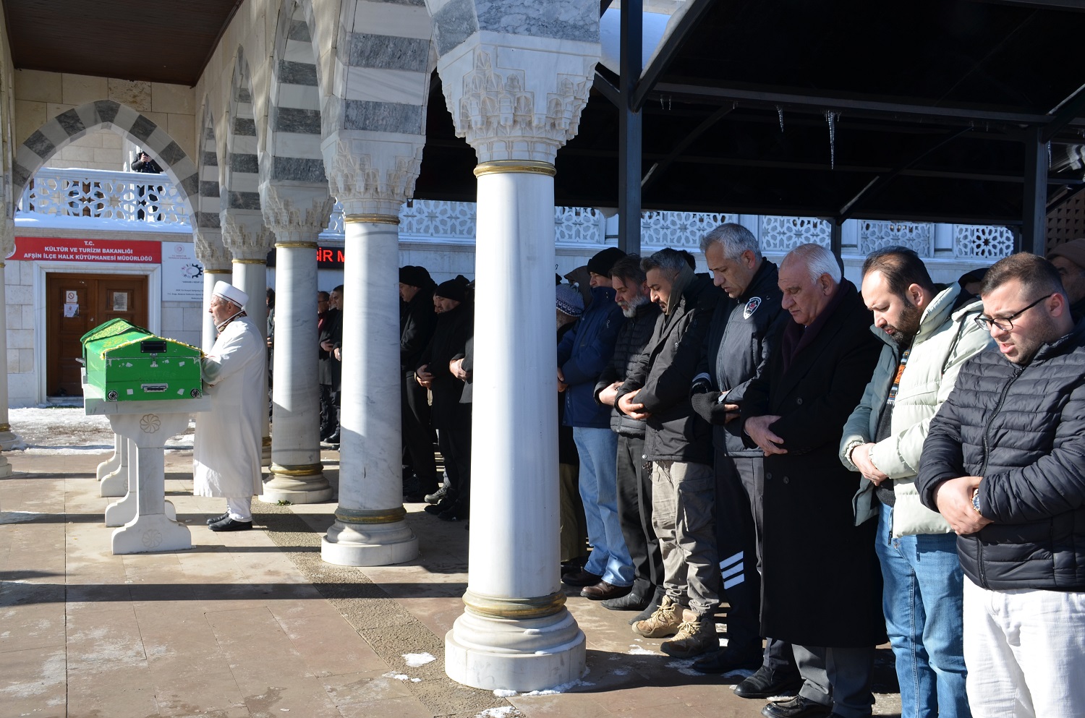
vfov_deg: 34.1
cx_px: 542
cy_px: 359
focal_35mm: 39
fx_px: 1173
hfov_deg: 49.6
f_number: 8
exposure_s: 1/250
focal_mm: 26
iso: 140
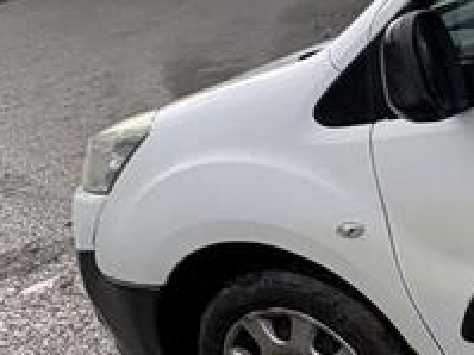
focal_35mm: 63
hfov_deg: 17.5
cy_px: 12
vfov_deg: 22.5
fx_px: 862
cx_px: 1017
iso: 40
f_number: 2.2
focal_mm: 2.22
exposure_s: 1/1078
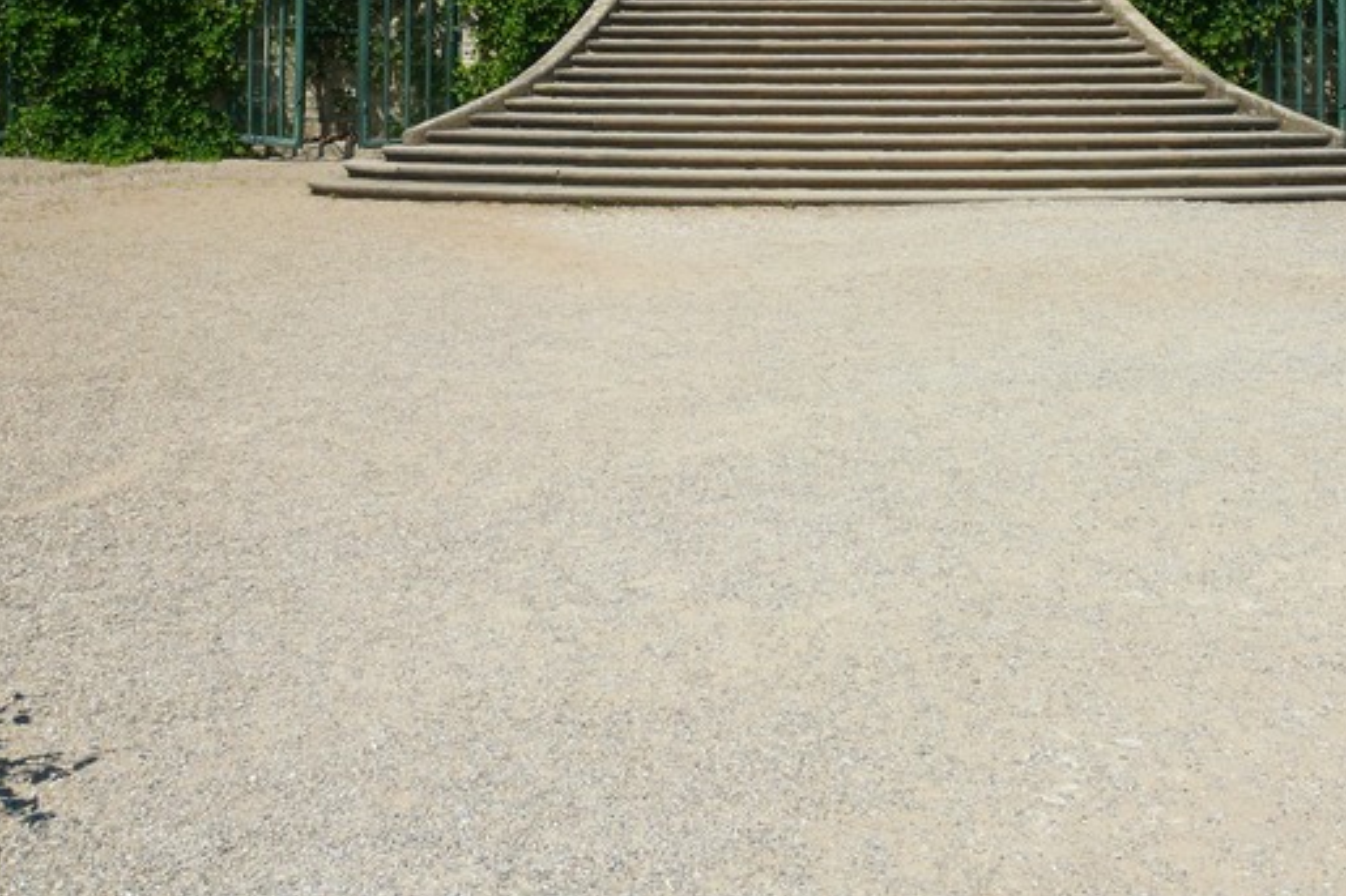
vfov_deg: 23.9
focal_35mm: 53
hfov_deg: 37.5
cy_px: -81
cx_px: 677
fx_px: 1981
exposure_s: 1/250
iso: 100
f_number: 5.6
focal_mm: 7.4
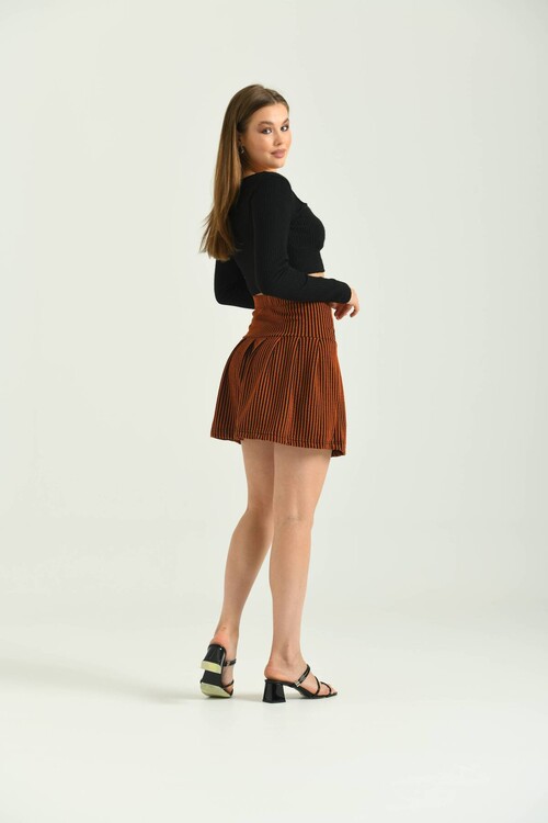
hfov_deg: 19.5
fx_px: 1598
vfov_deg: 28.8
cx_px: 274
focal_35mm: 70
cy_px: 412
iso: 100
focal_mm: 70
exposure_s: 1/160
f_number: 6.3
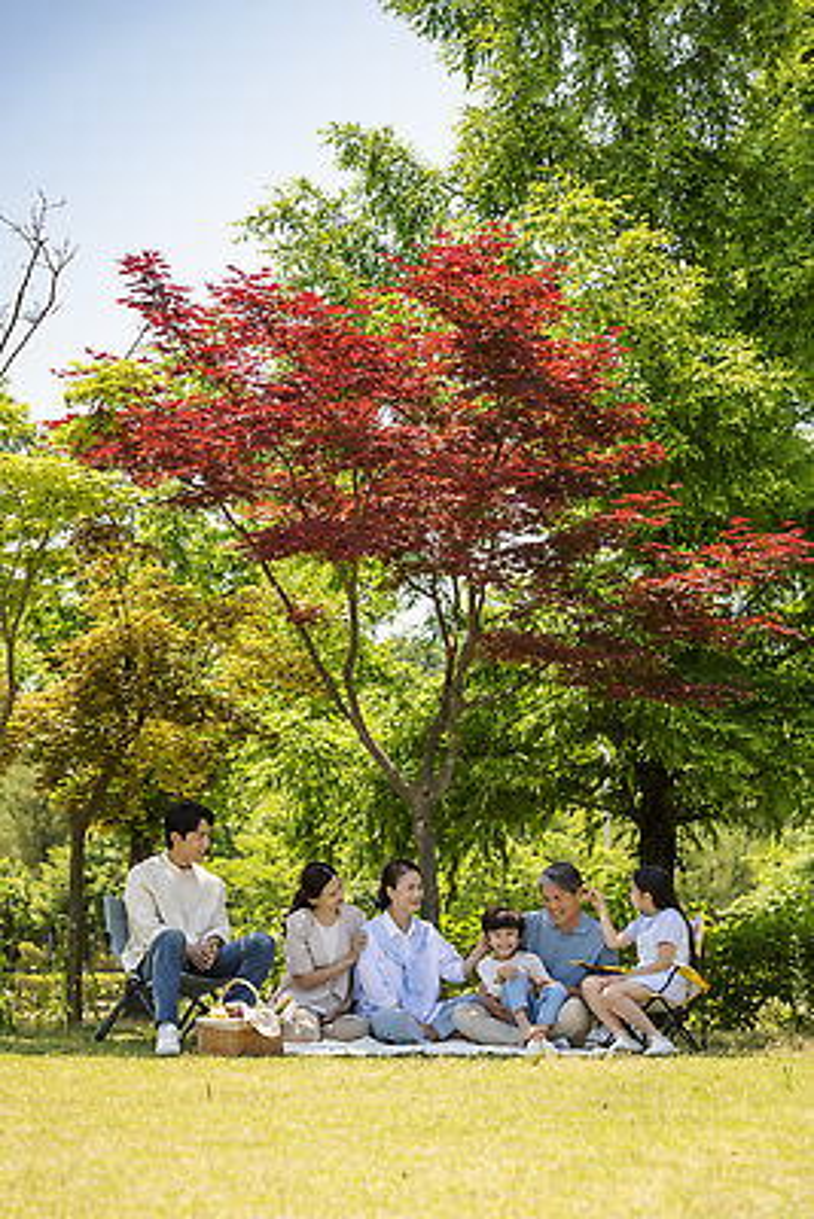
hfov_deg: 13.4
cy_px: 610
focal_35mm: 102
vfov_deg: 20.0
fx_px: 3456
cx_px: 407
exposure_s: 1/500
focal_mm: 102
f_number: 5.6
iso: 160
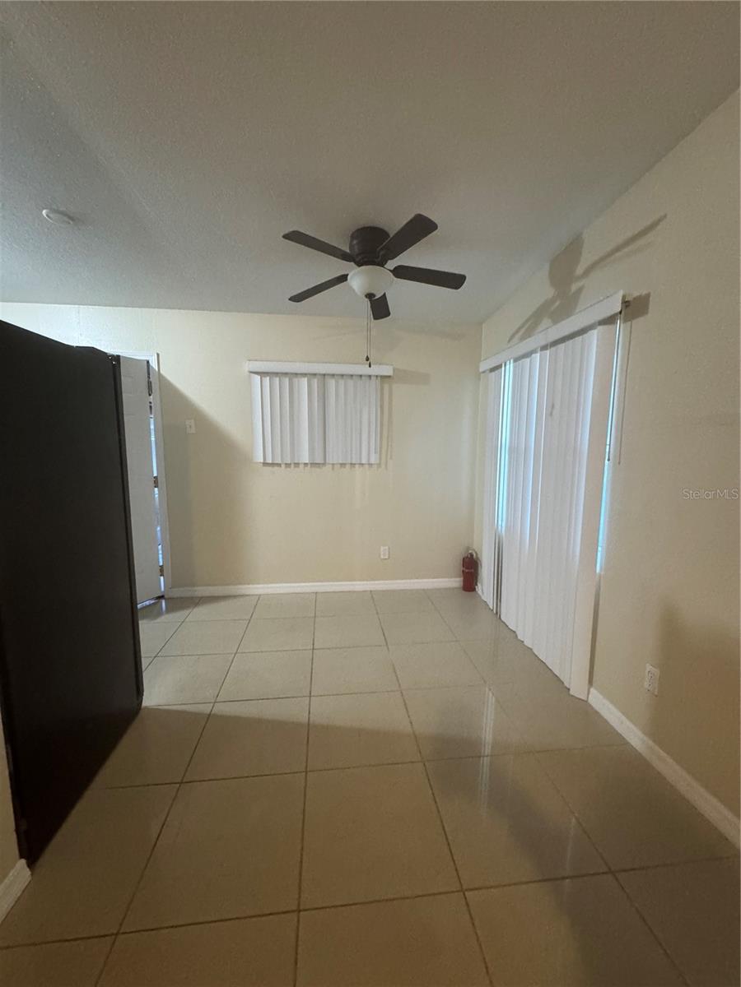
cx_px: 370
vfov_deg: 102.1
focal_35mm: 14
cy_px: 494
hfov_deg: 85.7
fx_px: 400
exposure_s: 1/60
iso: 800
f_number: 2.2
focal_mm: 2.22
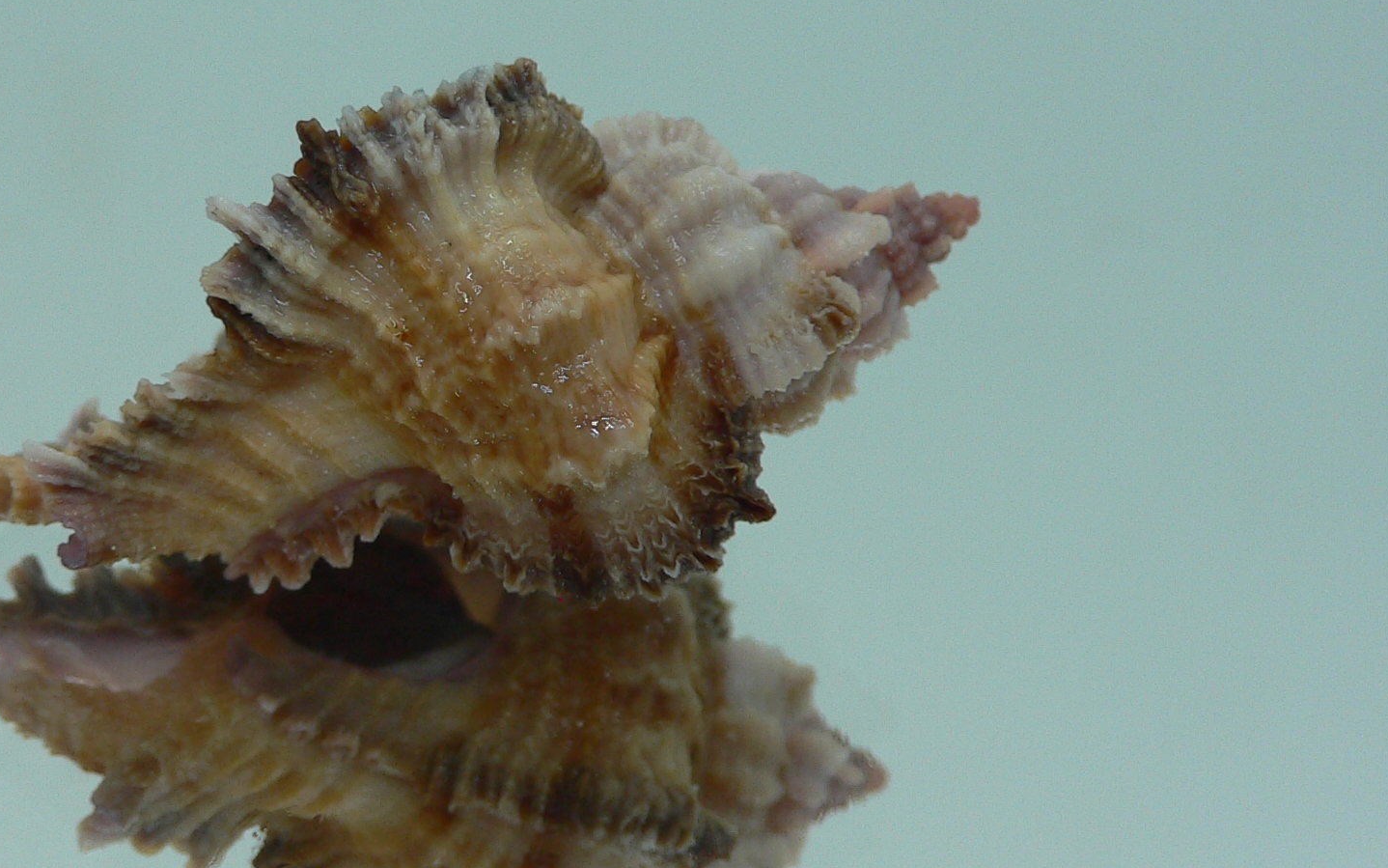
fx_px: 1967
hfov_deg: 38.4
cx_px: 452
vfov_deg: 24.9
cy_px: 456
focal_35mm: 52
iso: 80
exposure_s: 1/60
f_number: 2.8
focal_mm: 4.6
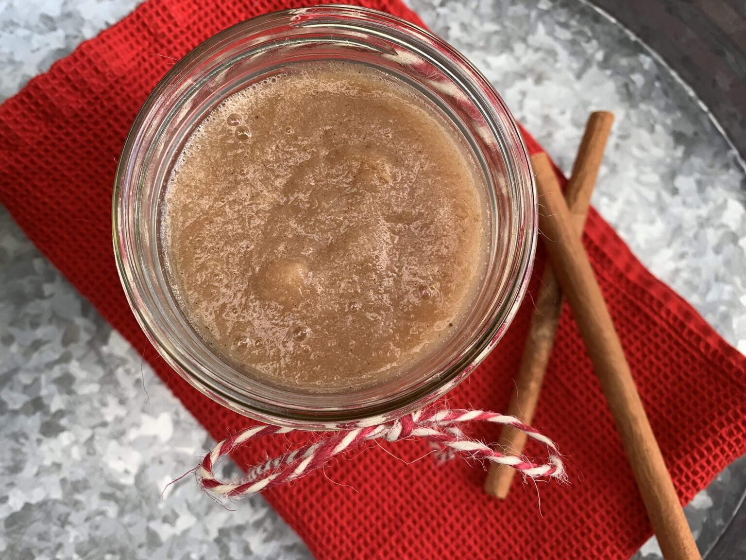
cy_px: 280
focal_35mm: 26
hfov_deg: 67.3
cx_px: 373
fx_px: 560
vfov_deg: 53.1
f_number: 1.8
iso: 25
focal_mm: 4.25
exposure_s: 1/122
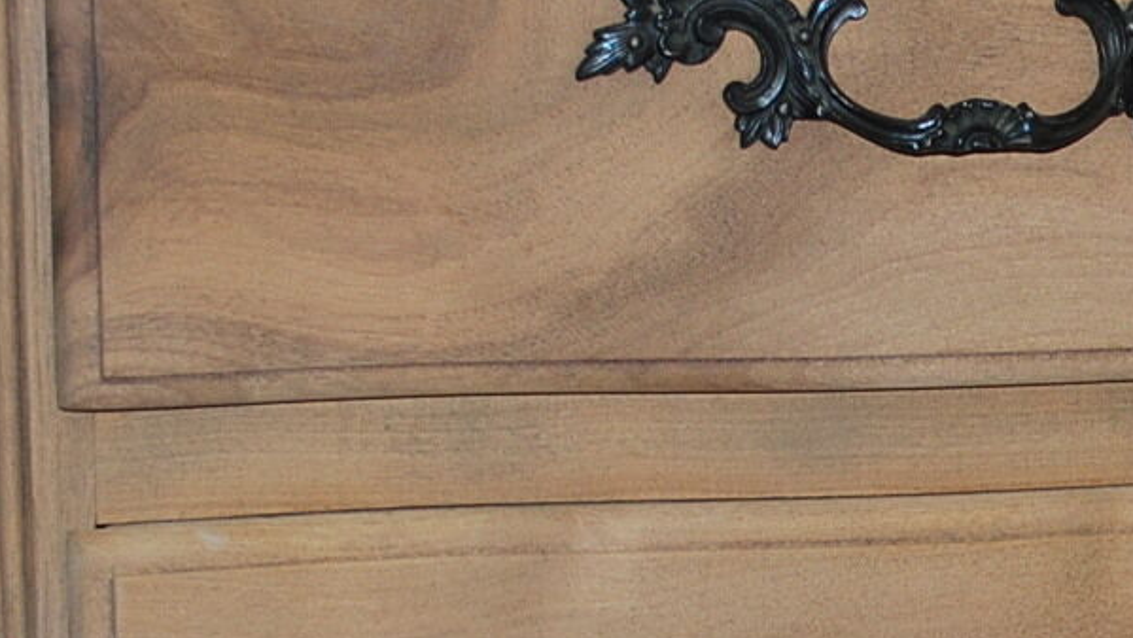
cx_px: 1700
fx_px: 5498
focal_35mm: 183
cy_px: 769
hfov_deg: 11.3
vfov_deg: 6.6
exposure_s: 1/60
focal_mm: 36
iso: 200
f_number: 5.3
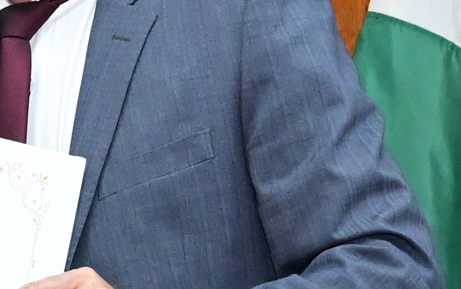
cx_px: -232
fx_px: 3468
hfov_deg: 7.5
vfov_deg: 4.8
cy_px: 22
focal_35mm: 276
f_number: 4
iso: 4000
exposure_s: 1/125
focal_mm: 45
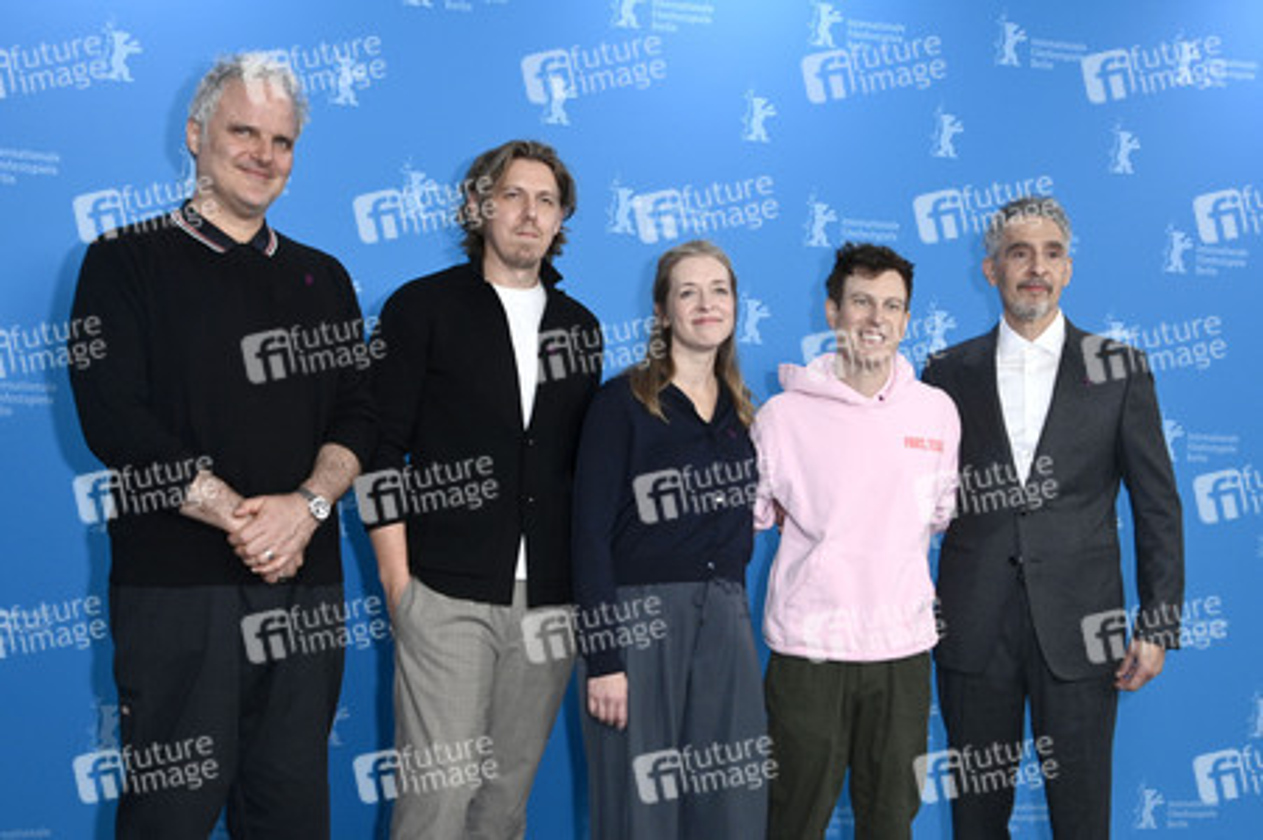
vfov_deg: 41.1
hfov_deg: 58.8
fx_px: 1122
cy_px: 420
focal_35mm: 32
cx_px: 632
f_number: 5.6
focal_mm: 32
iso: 1600
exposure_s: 1/250
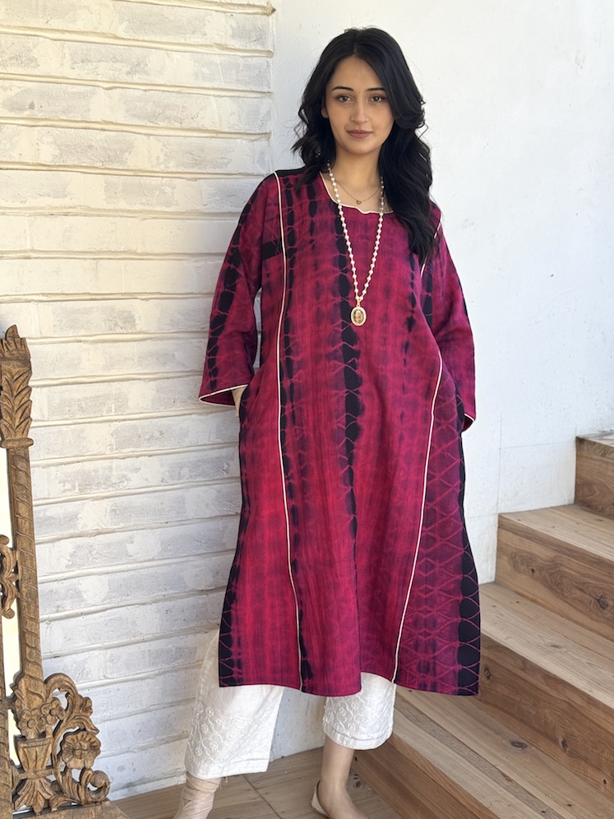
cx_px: 307
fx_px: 1135
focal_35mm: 48
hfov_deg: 30.3
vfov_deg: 39.7
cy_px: 410
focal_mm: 6.76
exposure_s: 1/244
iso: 64
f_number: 1.78
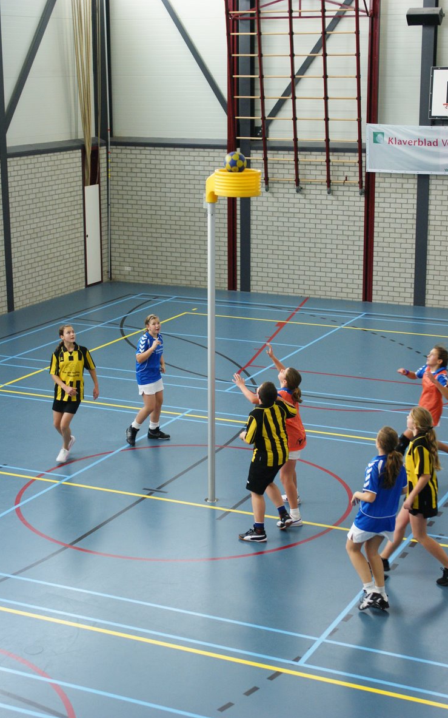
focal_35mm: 62
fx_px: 1212
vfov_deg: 33.0
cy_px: 361
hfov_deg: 20.9
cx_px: 229
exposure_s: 1/200
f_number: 4
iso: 800
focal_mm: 40
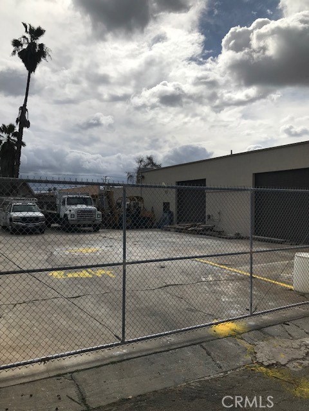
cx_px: 154
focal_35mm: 28
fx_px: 333
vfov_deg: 63.4
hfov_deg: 49.7
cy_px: 206
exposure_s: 1/10638
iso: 20
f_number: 1.8
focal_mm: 3.99
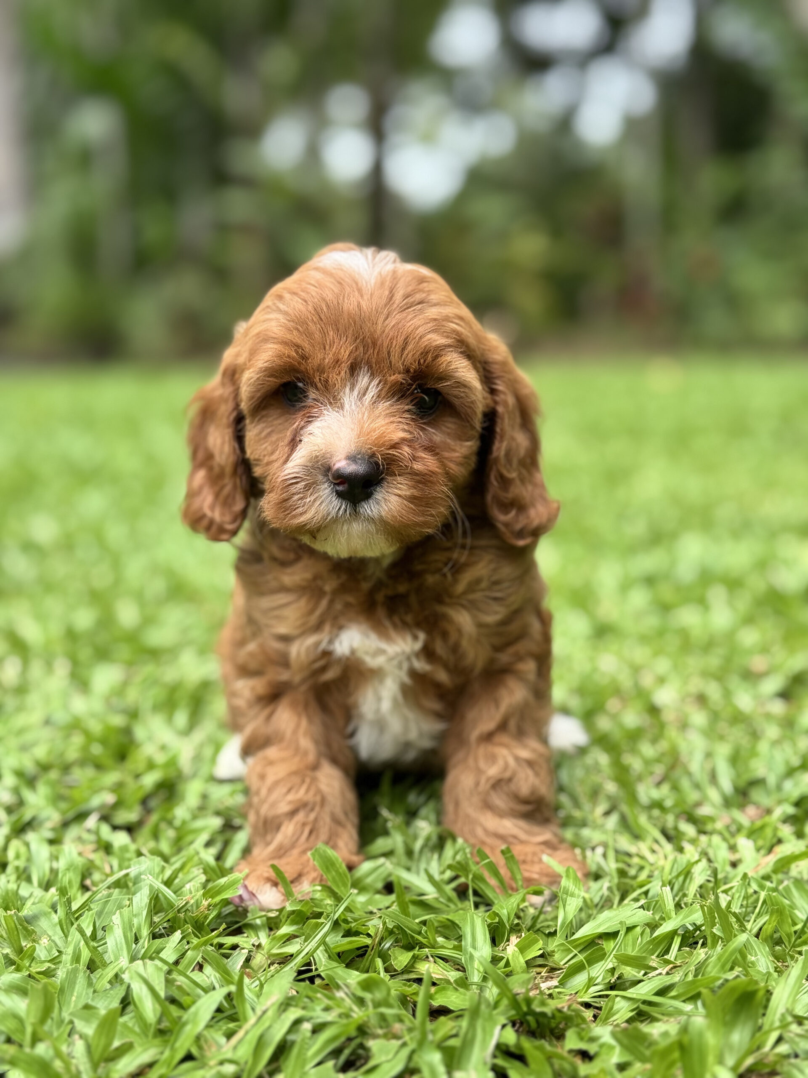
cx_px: 404
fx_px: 1494
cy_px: 539
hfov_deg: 30.3
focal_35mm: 48
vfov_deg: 39.7
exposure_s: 1/854
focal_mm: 6.76
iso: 64
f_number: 1.78
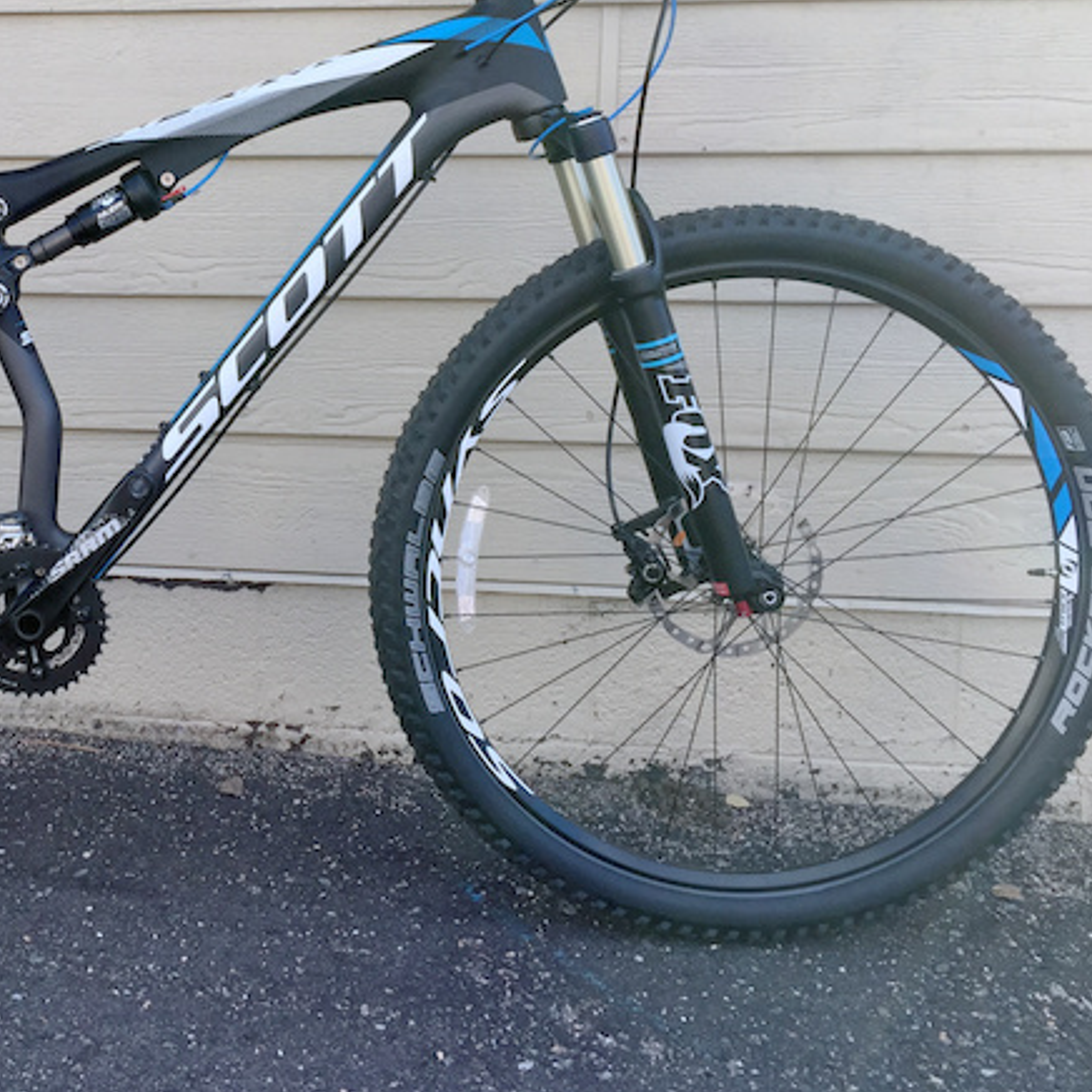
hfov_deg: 34.5
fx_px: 1677
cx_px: 158
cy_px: 393
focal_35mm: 47
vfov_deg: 35.8
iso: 32
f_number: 2.2
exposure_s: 1/187
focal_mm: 4.15
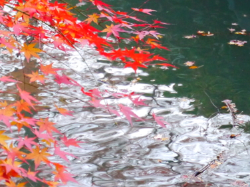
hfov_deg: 8.6
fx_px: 1654
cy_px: -5
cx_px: 31
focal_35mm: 229
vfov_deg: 6.5
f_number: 5.6
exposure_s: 1/50
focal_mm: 42
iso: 1600
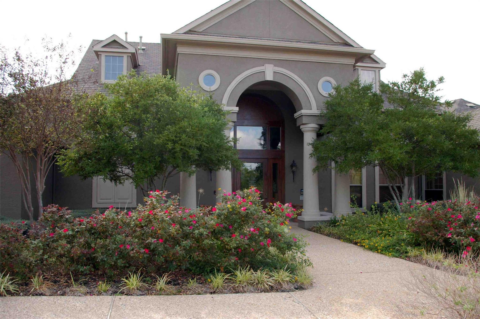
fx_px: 400
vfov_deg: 43.5
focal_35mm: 30
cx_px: 240
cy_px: 160
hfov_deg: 62.0
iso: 400
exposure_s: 1/180
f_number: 8
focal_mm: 20
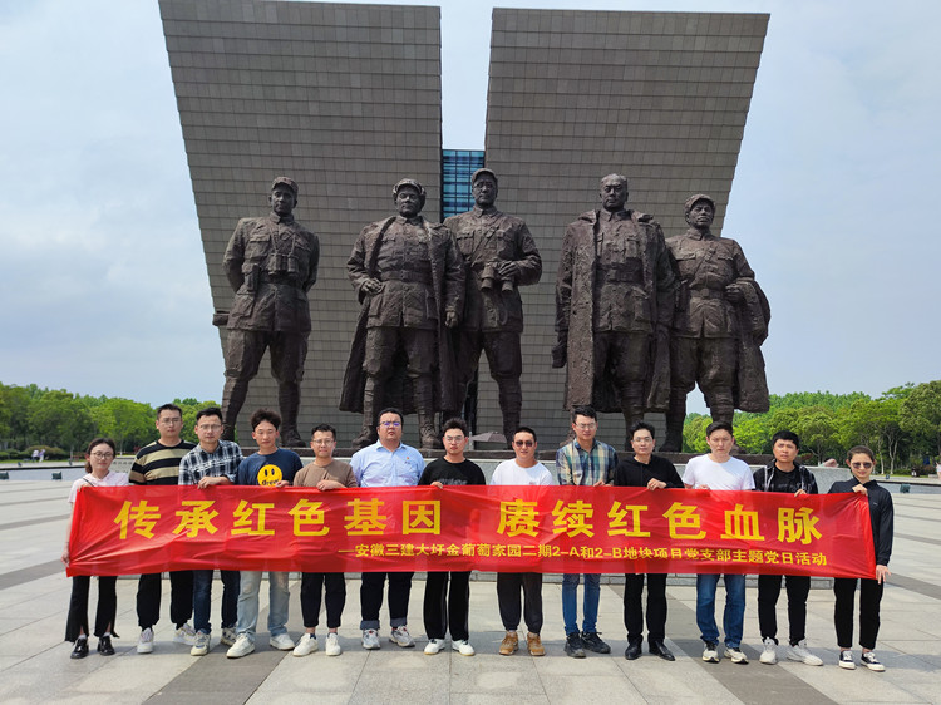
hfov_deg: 63.5
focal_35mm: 28
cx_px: 470
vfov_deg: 49.7
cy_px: 352
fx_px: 761
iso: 50
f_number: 1.69
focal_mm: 6.72
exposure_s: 1/3674
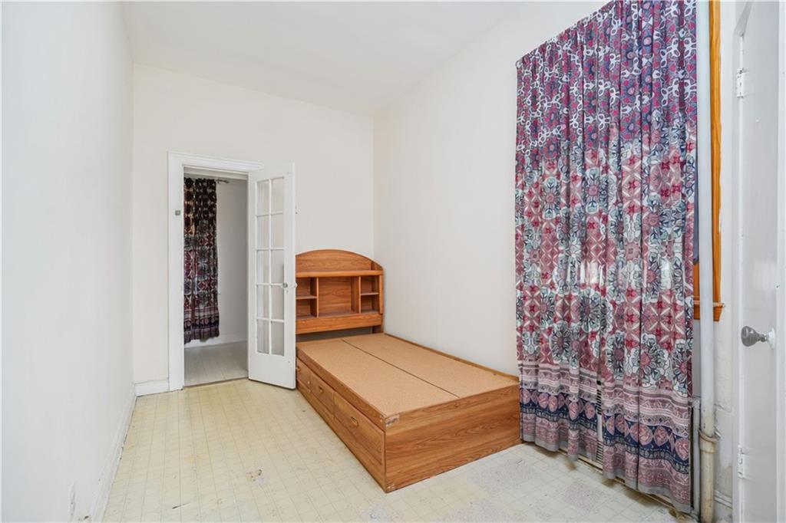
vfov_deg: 72.0
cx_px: 393
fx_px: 360
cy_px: 262
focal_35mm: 16
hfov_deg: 95.0
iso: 50
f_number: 4
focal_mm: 16.5
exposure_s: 1/8
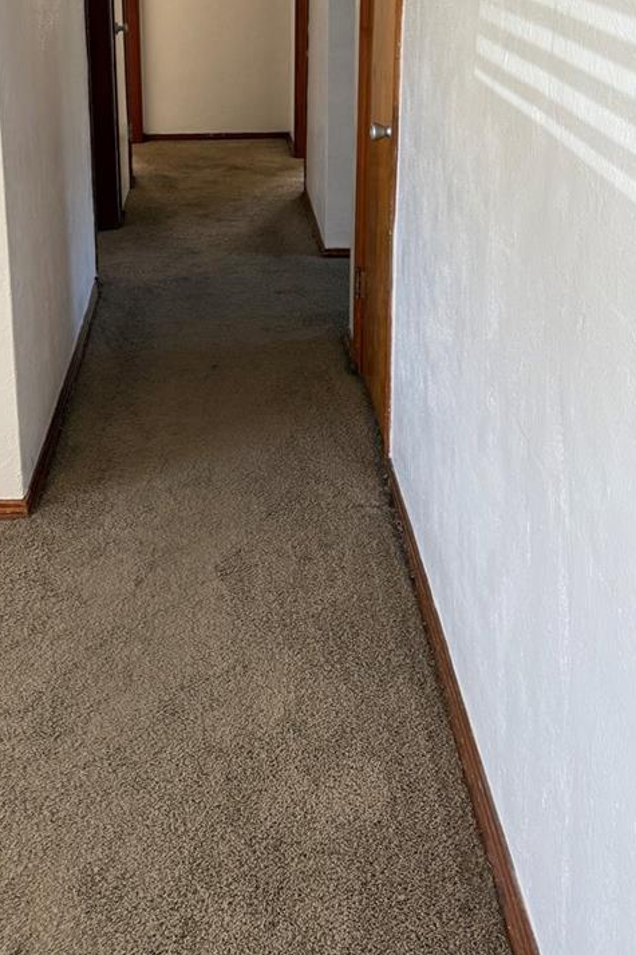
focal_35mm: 42
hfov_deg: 31.6
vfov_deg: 44.3
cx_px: 202
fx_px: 1113
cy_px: 201
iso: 200
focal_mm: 6.76
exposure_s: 1/120
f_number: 1.78
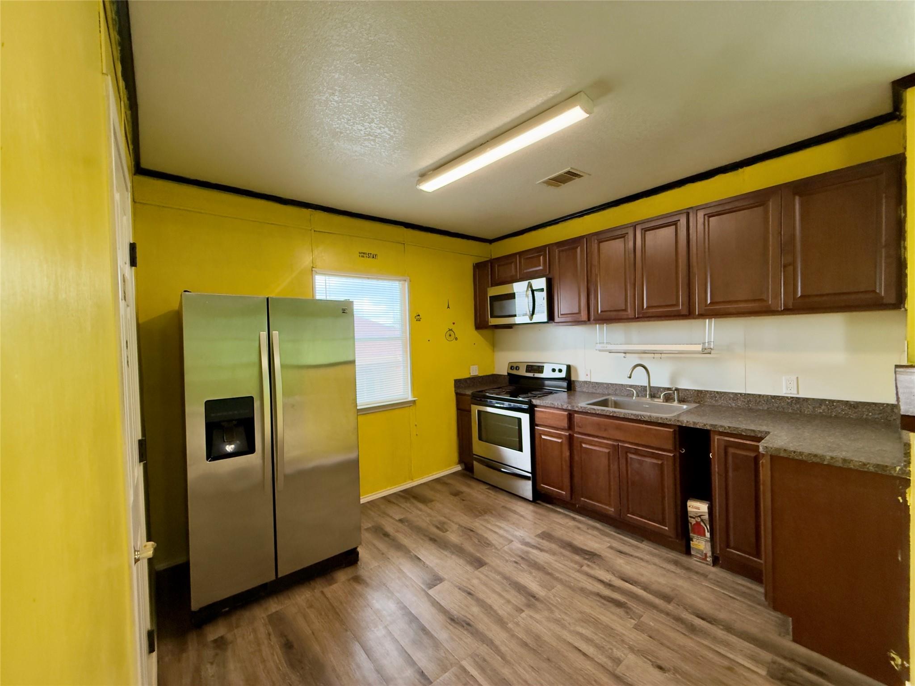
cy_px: 343
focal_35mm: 14
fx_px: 370
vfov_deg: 85.7
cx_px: 458
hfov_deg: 102.1
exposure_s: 1/120
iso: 400
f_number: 2.2
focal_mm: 2.22
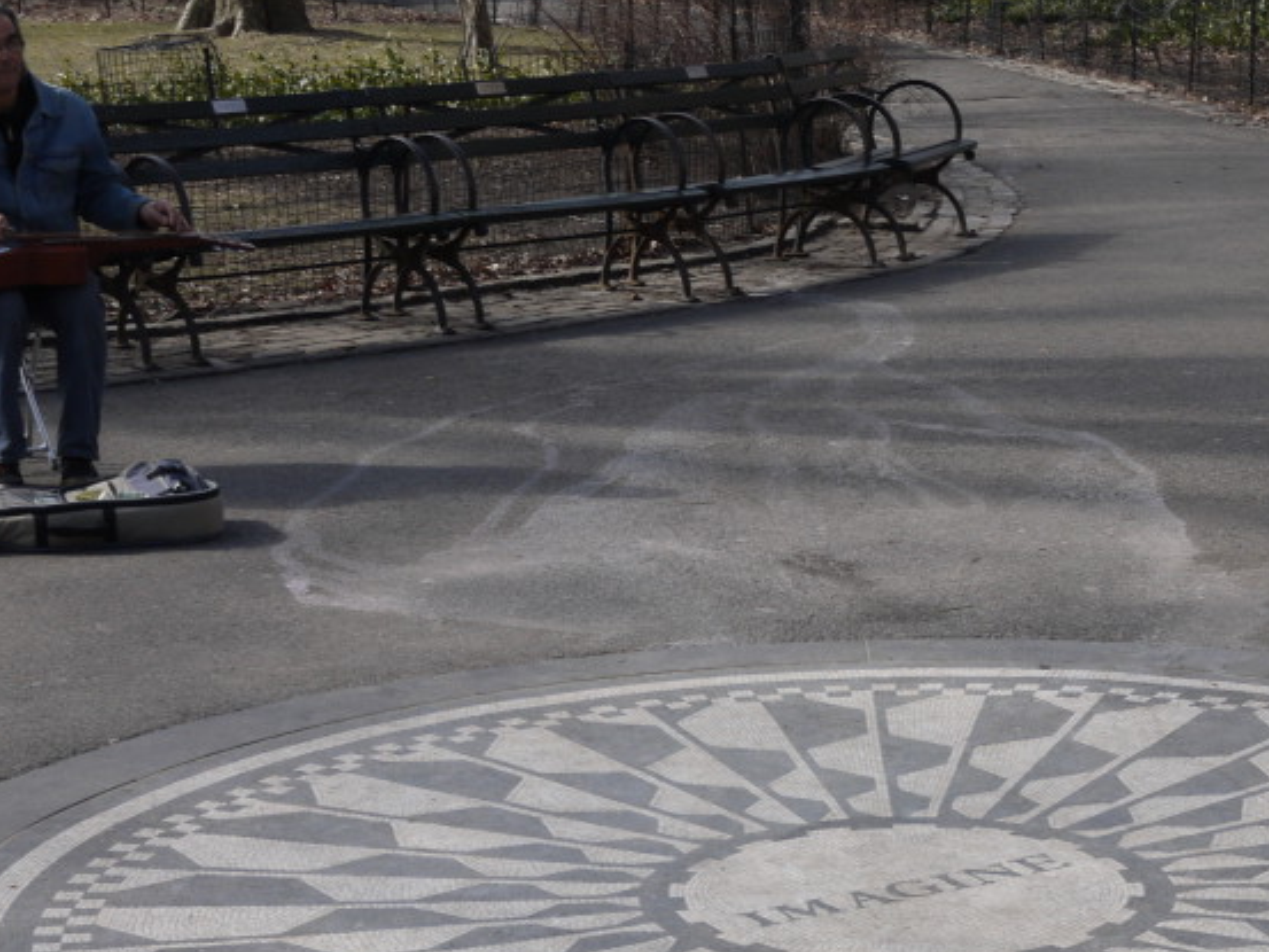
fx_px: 3667
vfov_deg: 14.7
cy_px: 725
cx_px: 819
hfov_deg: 19.6
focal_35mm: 100
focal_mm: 27
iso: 160
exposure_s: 1/200
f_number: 7.1
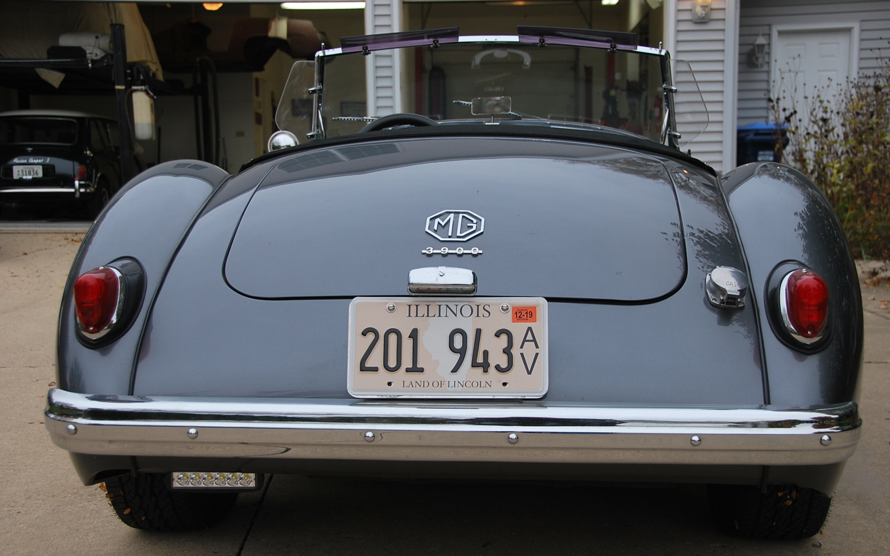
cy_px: 290
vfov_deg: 25.8
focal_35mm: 50
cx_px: 450
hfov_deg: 40.3
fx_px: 1213
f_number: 5
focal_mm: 32
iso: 200
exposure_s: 1/80
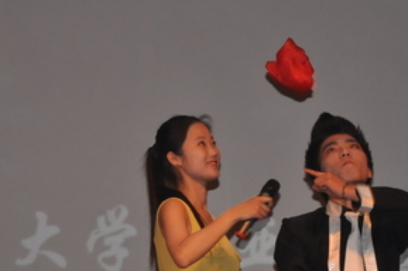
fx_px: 3249
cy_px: 265
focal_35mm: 287
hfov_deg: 7.2
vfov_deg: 4.8
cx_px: 254
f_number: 5.6
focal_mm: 92
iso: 800
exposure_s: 1/60
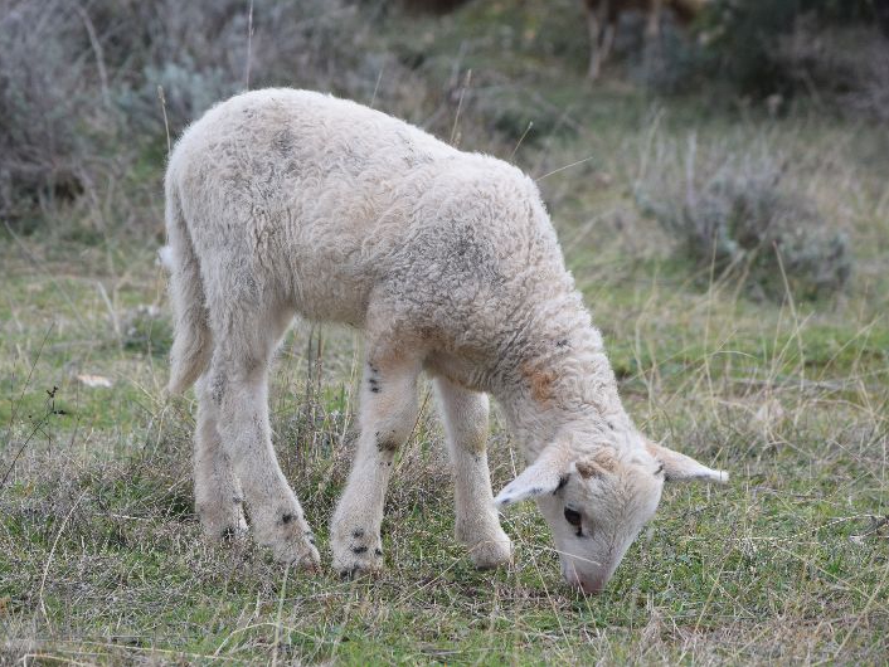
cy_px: 333
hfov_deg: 11.5
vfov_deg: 8.7
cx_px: 434
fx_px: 4407
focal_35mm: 172
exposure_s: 1/250
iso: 400
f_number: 8
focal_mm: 105
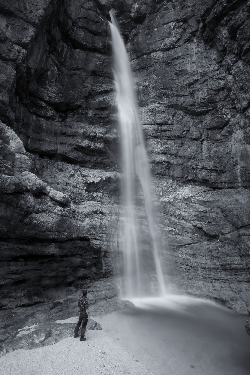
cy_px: 188
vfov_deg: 81.2
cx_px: 125
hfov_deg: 59.5
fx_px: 219
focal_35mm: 21
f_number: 20
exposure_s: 6
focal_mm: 14
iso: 200
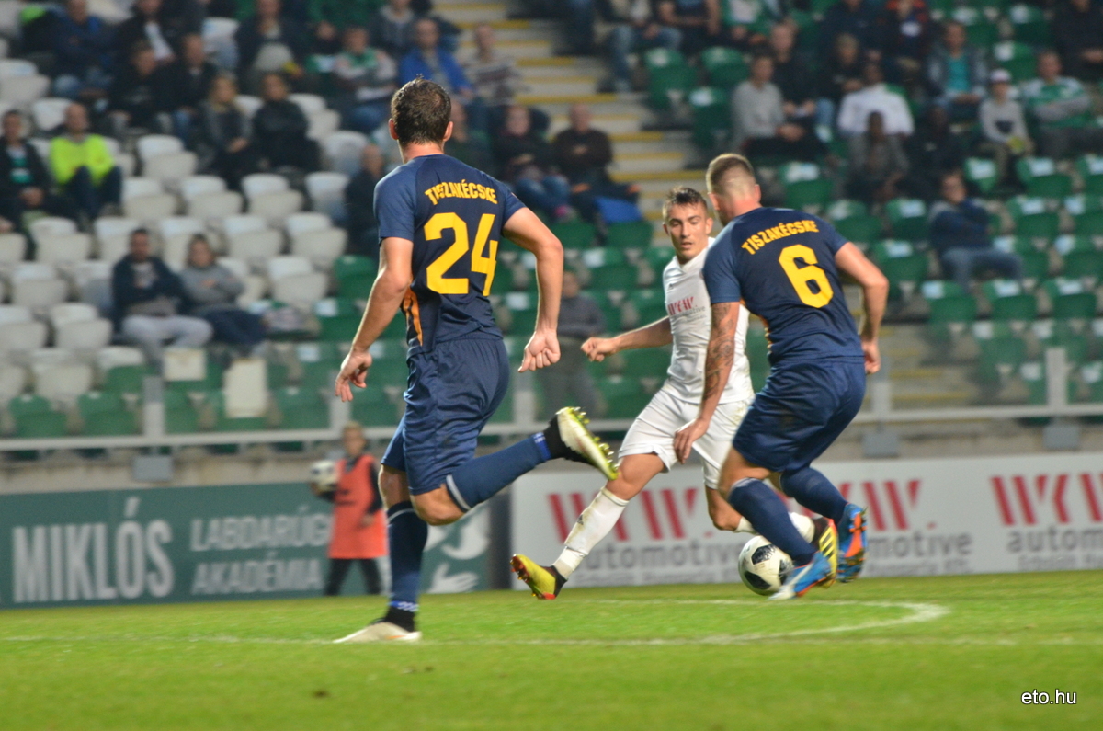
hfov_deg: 5.5
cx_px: 552
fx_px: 11467
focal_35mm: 375
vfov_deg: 3.7
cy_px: 366
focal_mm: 250
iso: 1600
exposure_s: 1/200
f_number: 5.6
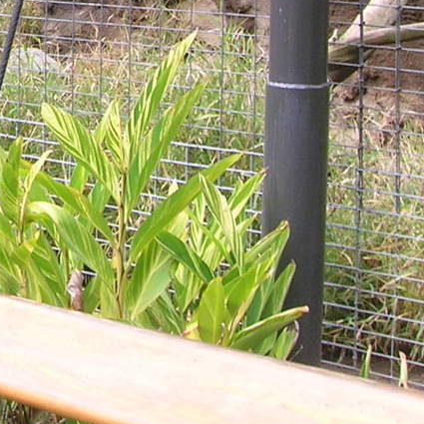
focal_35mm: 113
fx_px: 1566
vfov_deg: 14.7
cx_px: -215
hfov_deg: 14.4
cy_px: -150
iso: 50
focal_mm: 5.7
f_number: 4.9
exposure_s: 1/27.1
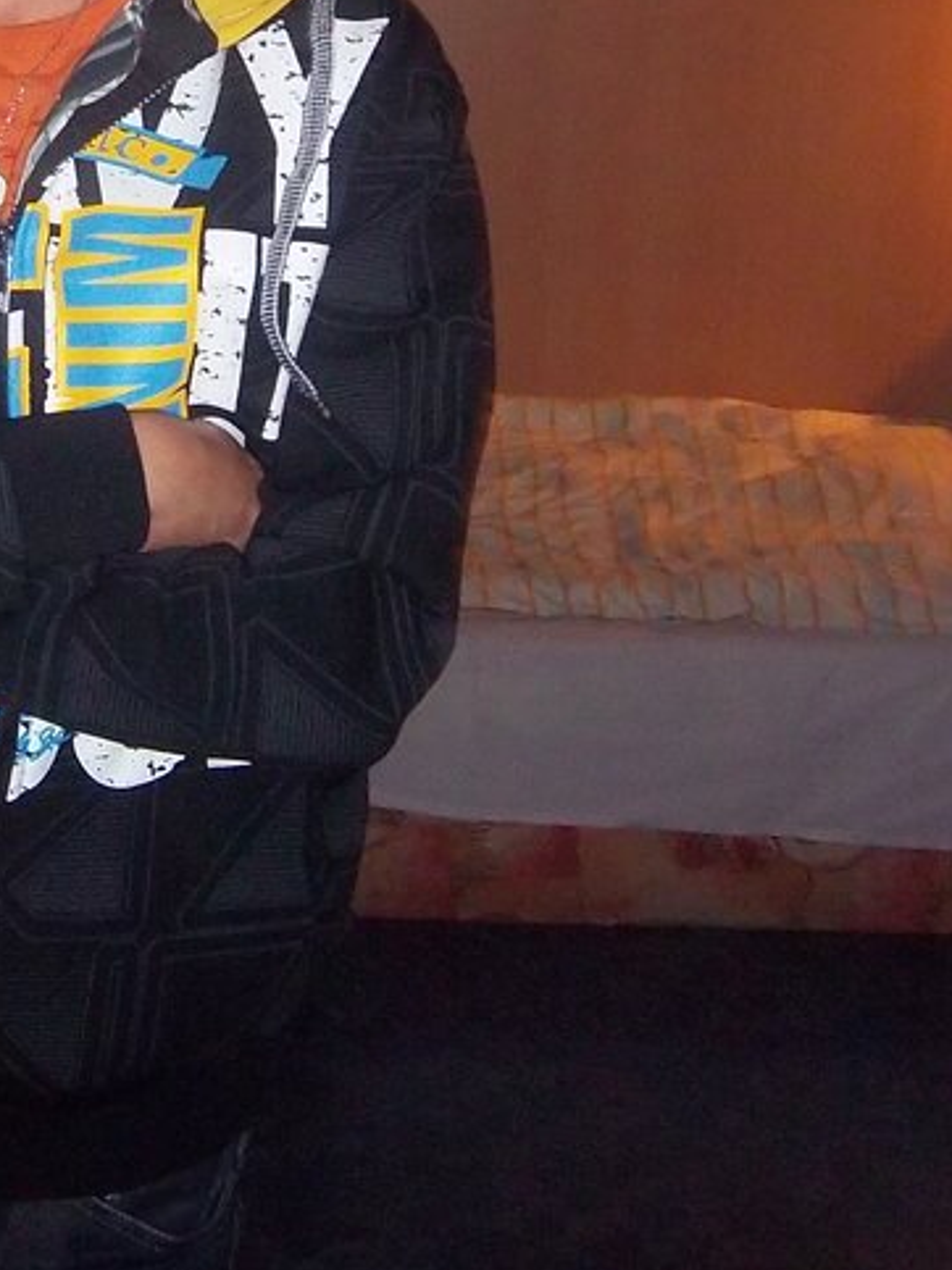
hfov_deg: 16.7
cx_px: 76
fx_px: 3192
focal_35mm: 87
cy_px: 197
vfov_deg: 22.1
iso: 320
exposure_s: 1/40
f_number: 3.86
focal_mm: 6.17
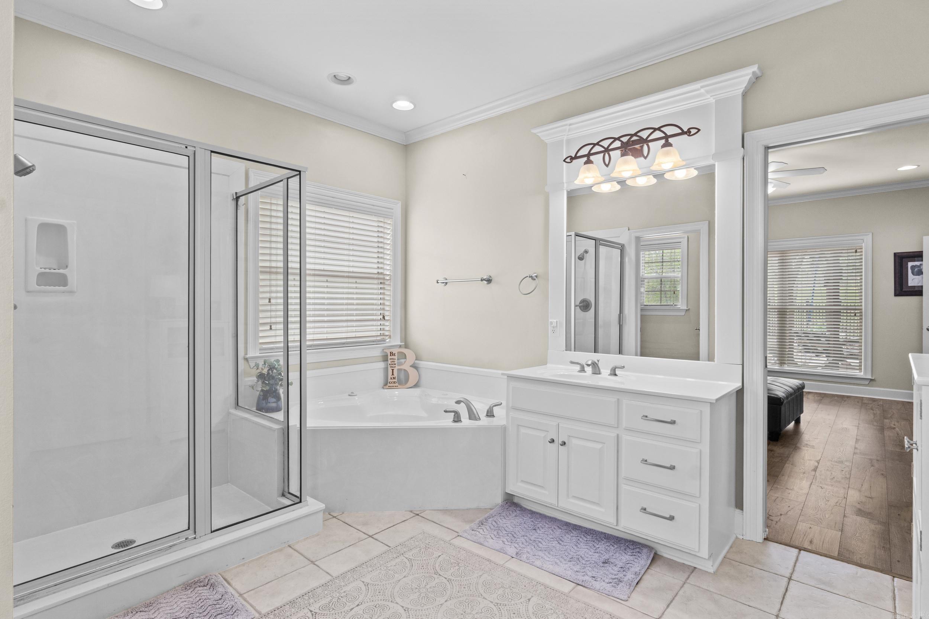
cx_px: 464
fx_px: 464
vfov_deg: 67.4
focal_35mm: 18
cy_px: 310
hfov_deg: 90.0
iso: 250
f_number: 9
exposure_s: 1/6
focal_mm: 12
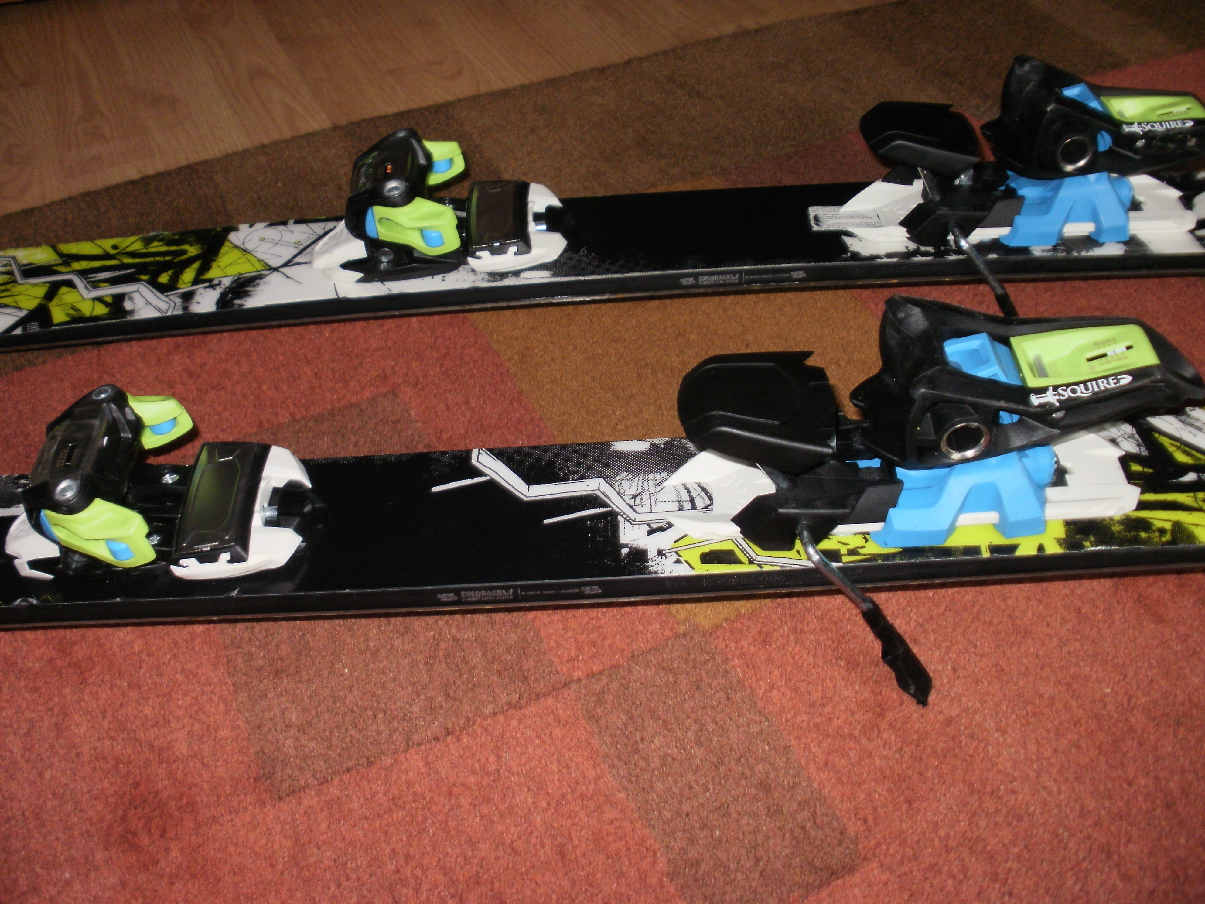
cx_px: 602
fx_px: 1253
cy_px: 452
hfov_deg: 51.4
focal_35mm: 36
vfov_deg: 39.7
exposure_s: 1/30
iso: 125
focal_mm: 6.3
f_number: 3.5
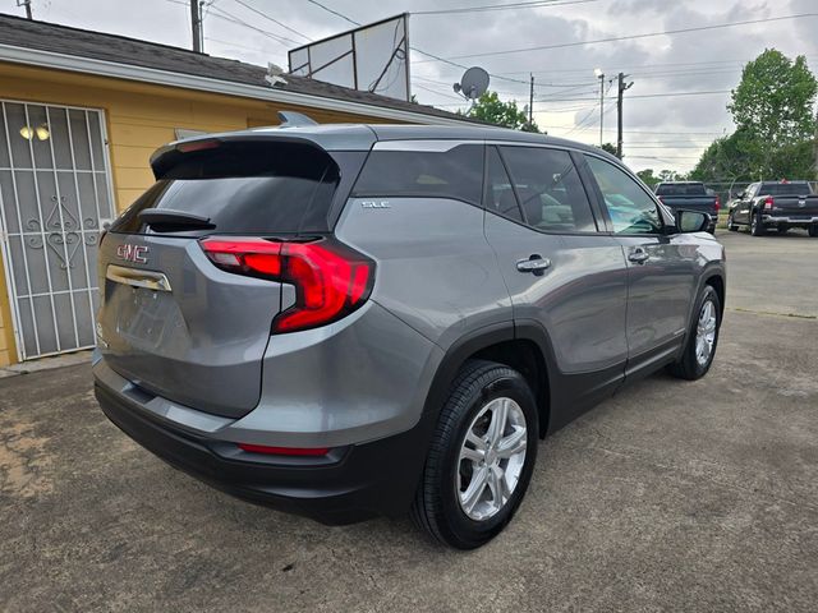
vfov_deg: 58.9
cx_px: 409
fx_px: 544
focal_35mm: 23
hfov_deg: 73.9
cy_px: 306
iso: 12
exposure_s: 1/233
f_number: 1.7
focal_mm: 6.3
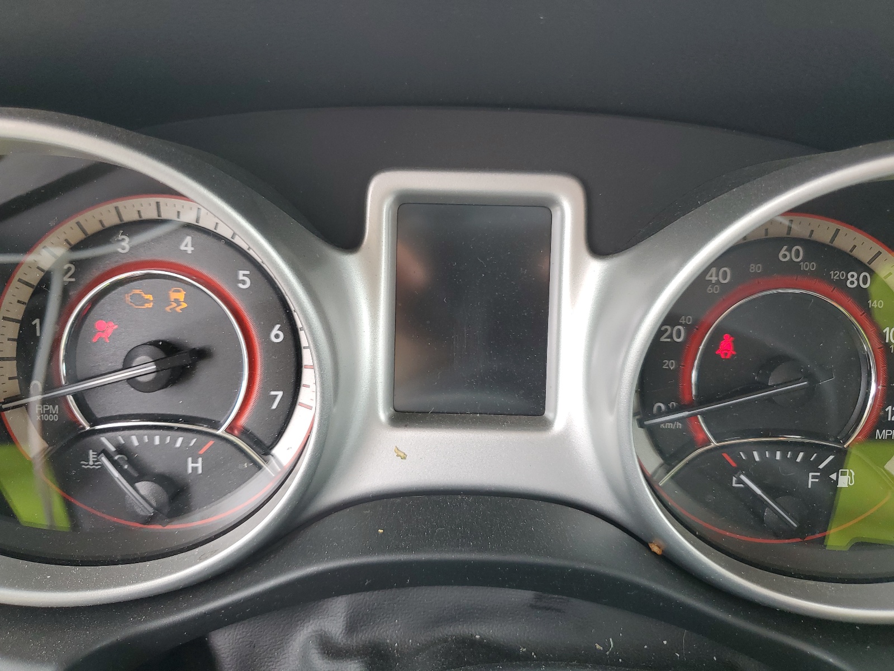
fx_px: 671
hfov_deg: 67.3
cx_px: 447
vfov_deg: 53.1
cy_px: 336
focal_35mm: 26
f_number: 1.5
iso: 56
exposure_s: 1/120
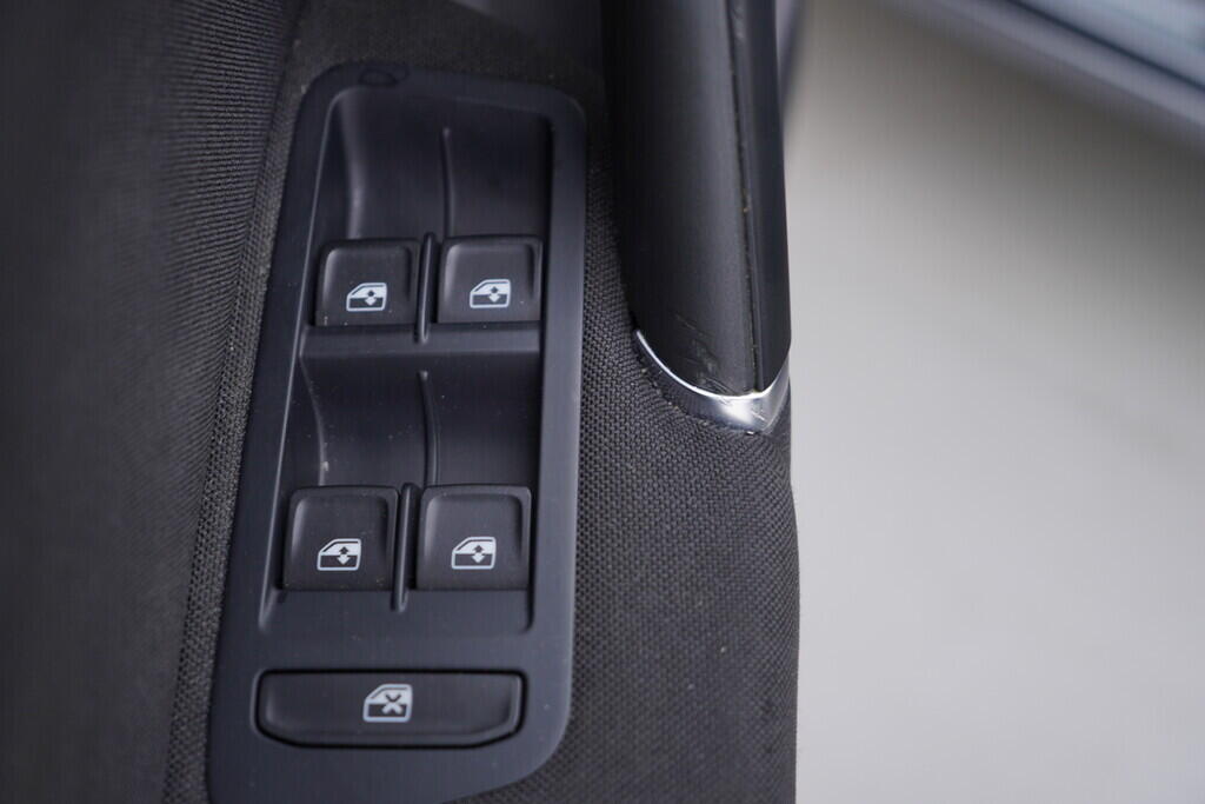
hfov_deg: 53.1
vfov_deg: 36.9
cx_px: 602
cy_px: 402
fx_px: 1205
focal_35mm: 36
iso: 125
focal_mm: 24
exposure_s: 1/40
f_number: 3.2
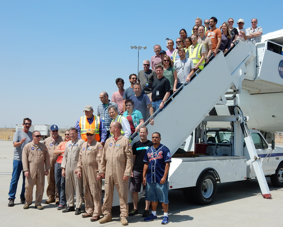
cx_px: 146
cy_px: 114
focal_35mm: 45
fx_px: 377
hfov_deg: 41.2
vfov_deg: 33.4
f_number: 4.2
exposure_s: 1/1250
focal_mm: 7.6
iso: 125
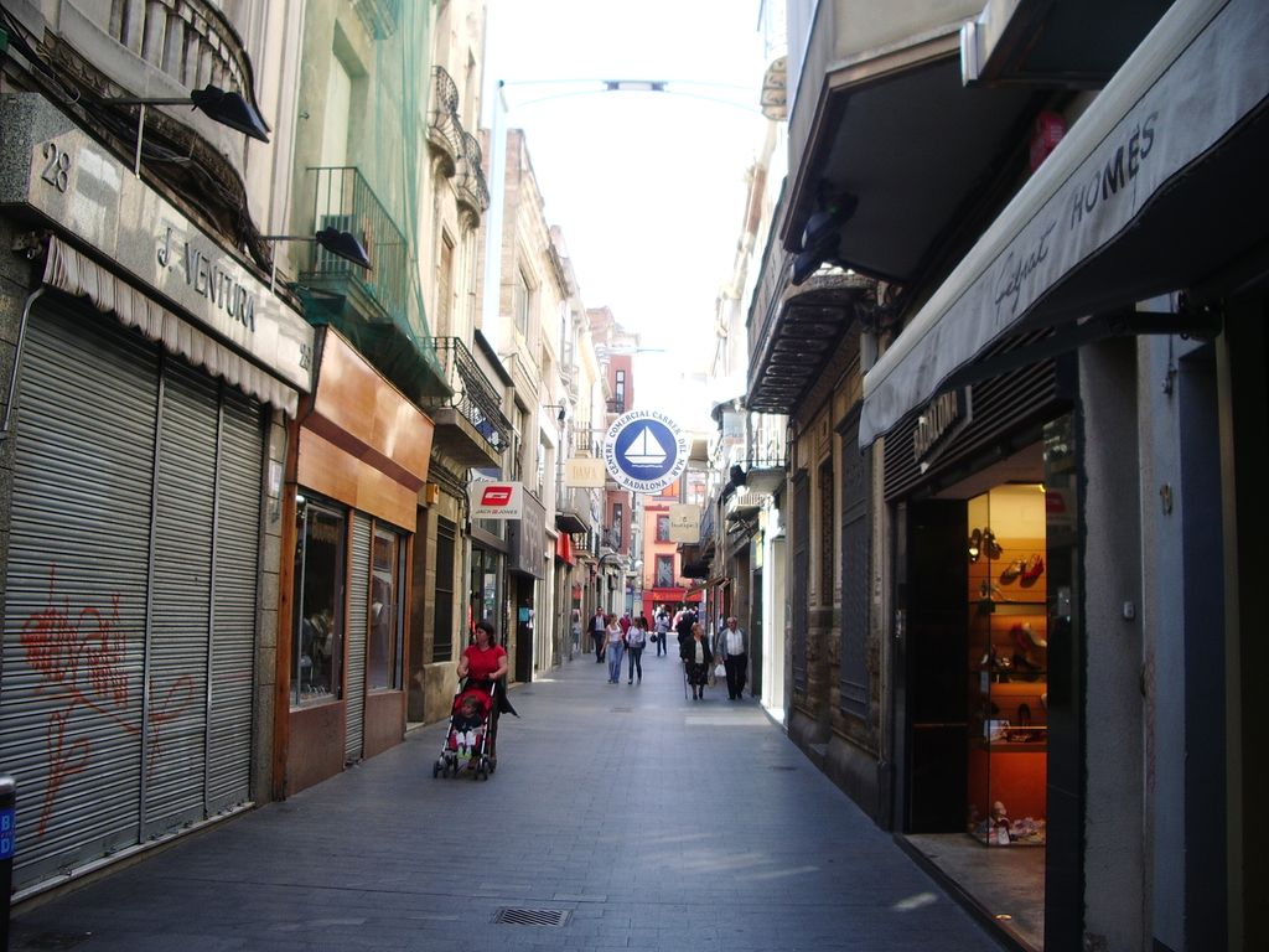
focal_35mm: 35
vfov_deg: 40.7
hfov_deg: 52.6
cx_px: 634
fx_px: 1283
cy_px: 476
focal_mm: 5.8
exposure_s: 1/125
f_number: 2.6
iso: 50
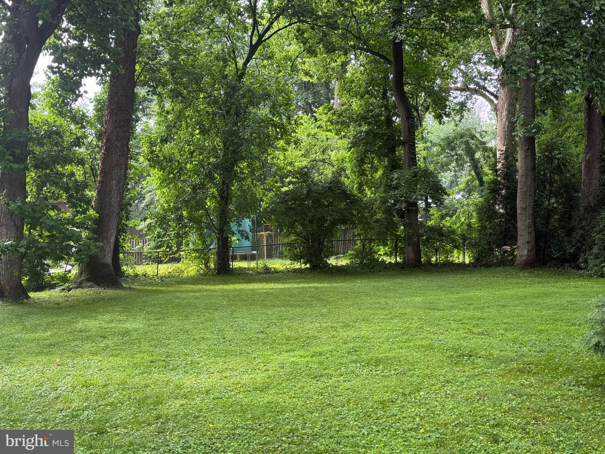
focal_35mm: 48
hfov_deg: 39.7
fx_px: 839
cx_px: 302
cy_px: 227
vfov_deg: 30.3
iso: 64
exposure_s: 1/237
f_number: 1.78
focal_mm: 6.76
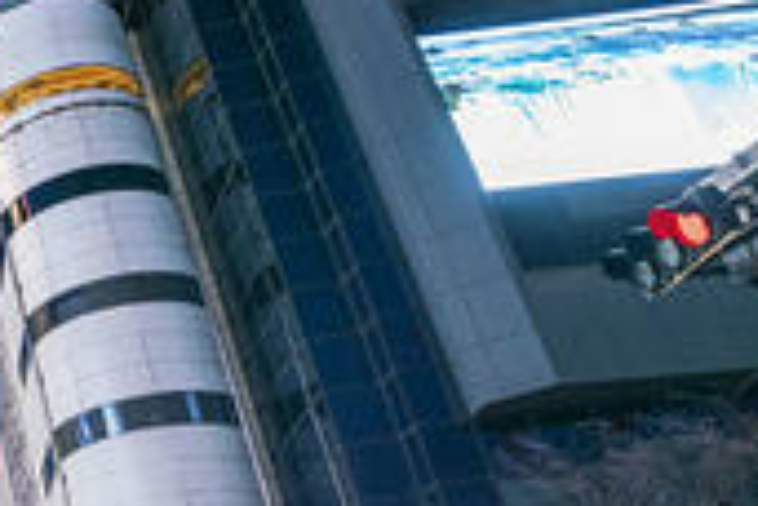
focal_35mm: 56
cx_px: -541
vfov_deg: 24.1
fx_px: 1179
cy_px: 337
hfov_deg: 23.1
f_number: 5.6
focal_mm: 16
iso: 800
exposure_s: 1/20
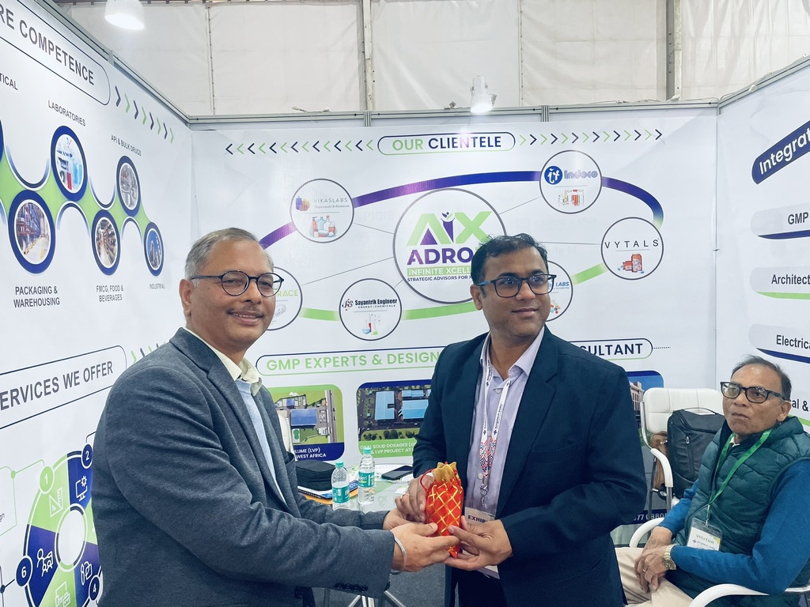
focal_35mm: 26
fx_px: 608
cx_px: 405
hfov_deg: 67.3
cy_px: 304
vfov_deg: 53.1
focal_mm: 4.2
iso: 125
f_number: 1.6
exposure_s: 1/121
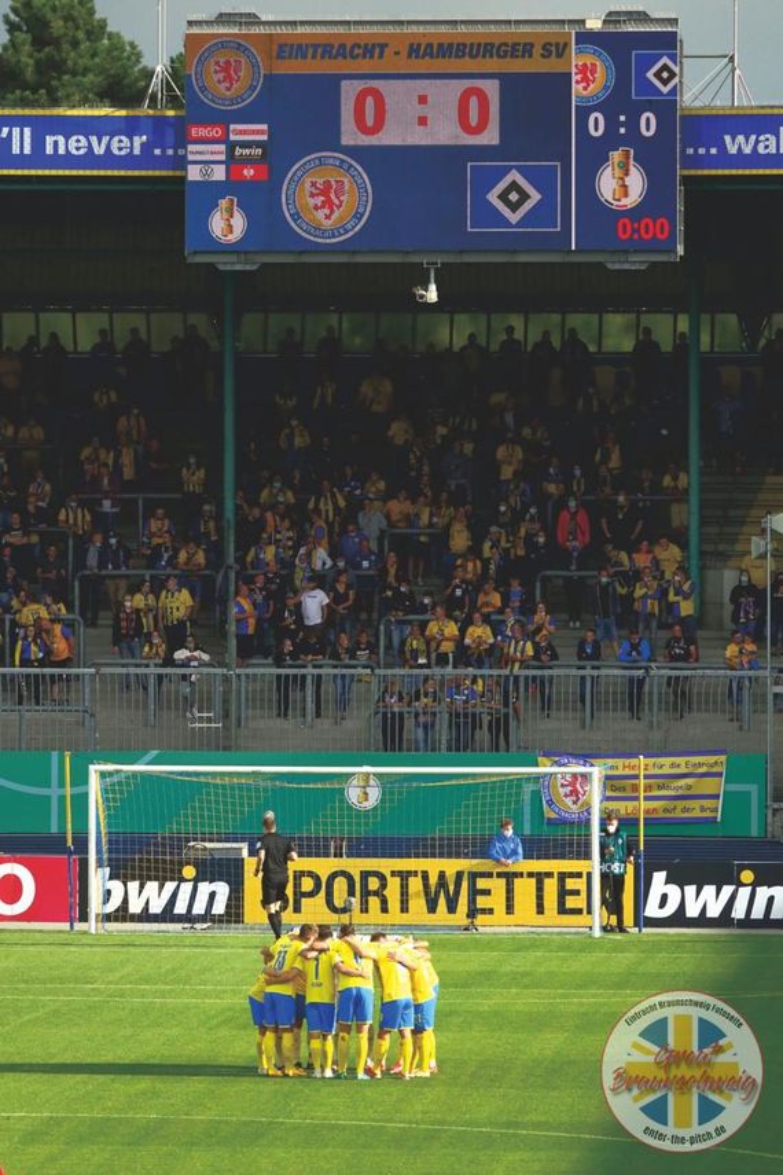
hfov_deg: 4.3
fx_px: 10439
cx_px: 392
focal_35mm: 320
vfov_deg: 6.4
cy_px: 588
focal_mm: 117.3
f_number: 4
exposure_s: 1/2000
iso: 400
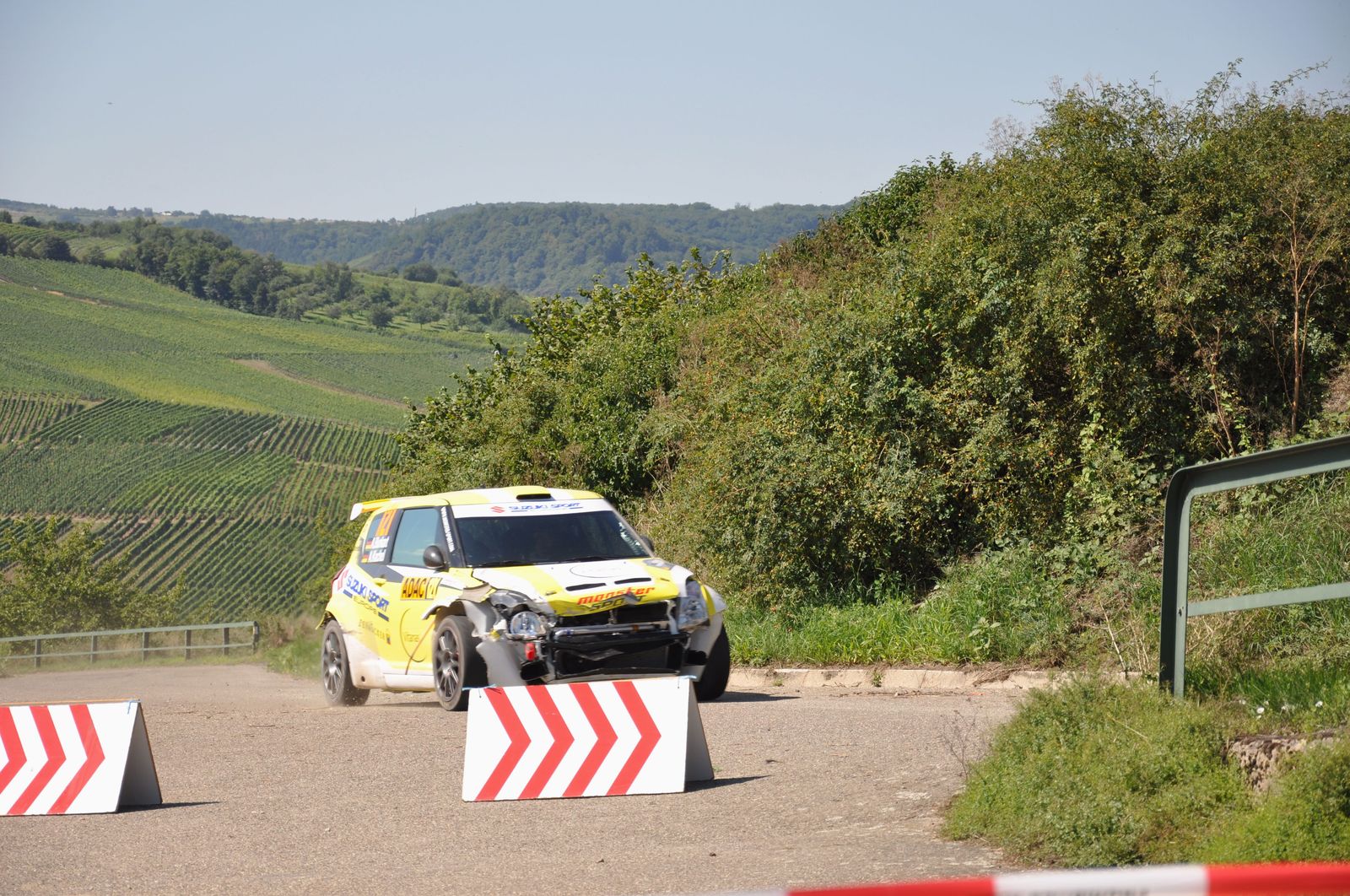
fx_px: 4494
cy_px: 448
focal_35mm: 120
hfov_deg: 17.1
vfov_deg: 11.4
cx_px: 675
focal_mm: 80
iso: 200
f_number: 6.3
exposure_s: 1/640
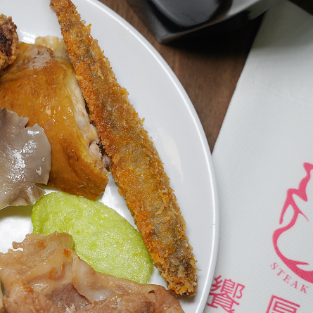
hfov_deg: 19.4
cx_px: -3
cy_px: 229
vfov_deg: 19.8
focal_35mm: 87
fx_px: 890
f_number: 4
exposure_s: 1/60
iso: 160
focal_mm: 38
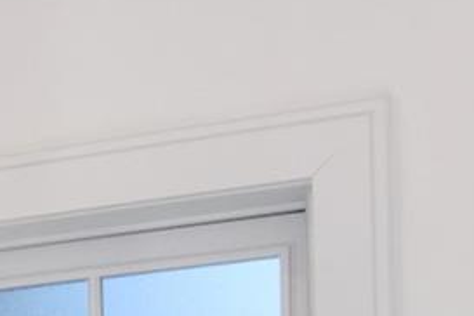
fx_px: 1629
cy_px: 659
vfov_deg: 10.1
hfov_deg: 15.3
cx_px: -236
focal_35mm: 124
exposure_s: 1/125
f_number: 11
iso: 640
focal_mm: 11
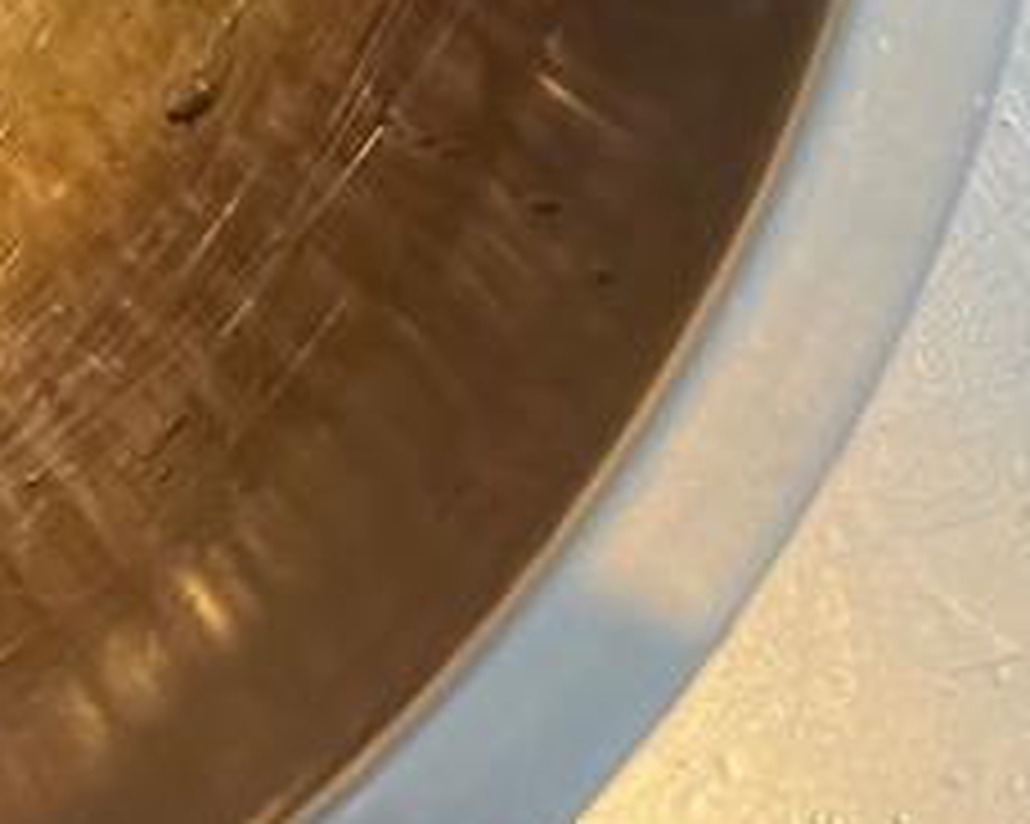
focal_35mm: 111
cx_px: -931
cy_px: -815
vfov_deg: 12.3
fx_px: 3382
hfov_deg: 14.7
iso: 320
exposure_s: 1/60
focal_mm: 4.2
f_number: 1.6
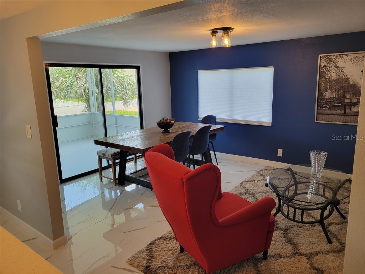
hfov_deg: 67.3
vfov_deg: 53.1
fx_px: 274
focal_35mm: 26
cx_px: 182
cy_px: 137
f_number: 1.8
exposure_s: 1/120
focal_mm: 5.4
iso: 40
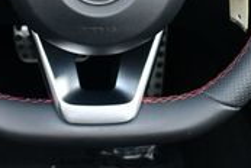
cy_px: -30
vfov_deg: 10.2
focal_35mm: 133
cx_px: 209
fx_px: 929
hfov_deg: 15.3
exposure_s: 1/250
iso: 560
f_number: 3.5
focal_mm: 18
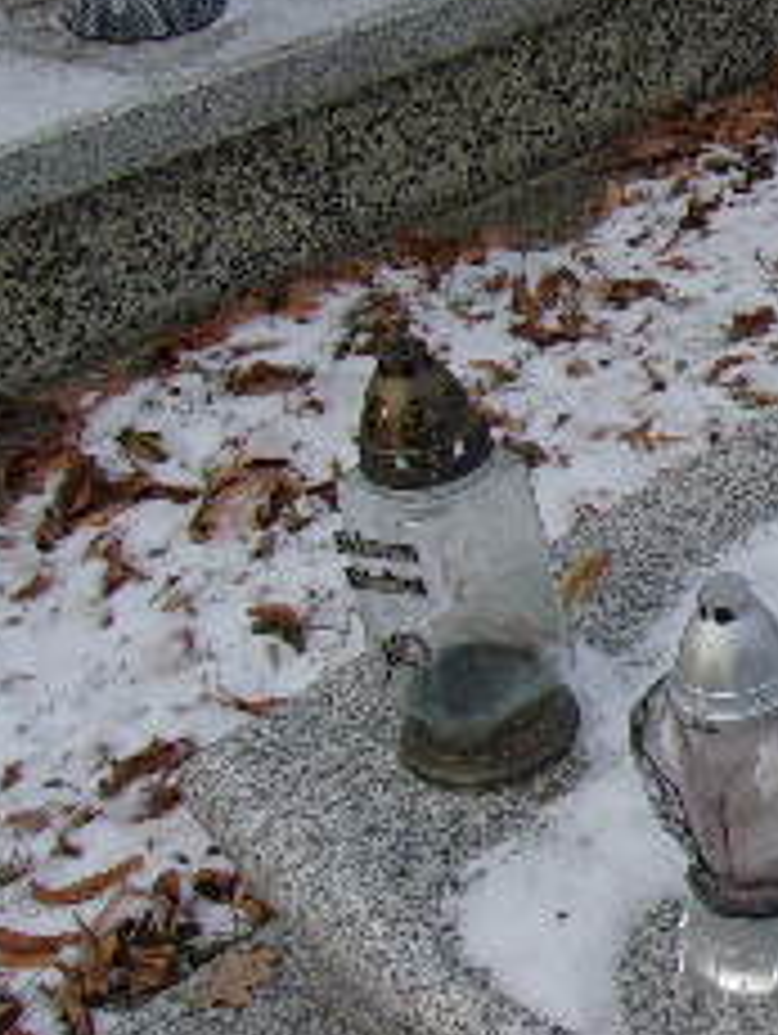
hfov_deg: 17.2
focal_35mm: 75
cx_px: 1259
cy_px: 432
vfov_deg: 25.9
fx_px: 2243
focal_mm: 4.9
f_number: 3
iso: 80
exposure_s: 1/200
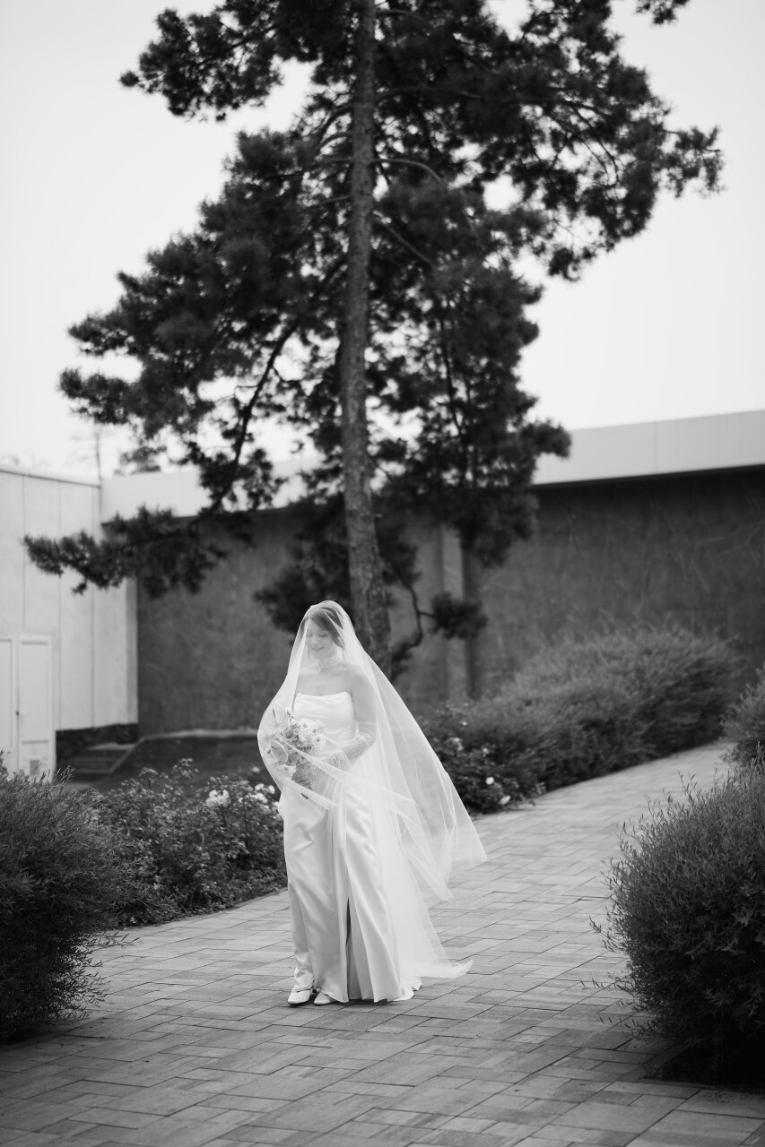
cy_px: 574
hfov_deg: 27.0
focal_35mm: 50
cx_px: 382
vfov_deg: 39.6
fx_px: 1594
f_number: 1.4
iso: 160
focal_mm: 50
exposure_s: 1/6400
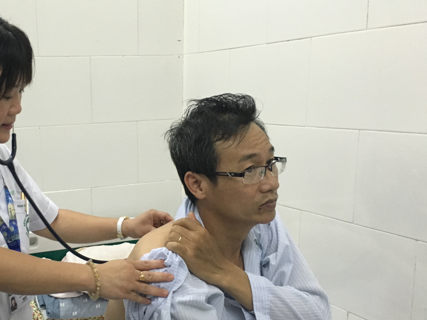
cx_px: 94
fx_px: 567
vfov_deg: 31.3
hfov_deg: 39.8
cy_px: 207
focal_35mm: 46
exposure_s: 1/33
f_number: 2.2
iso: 200
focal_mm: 4.15
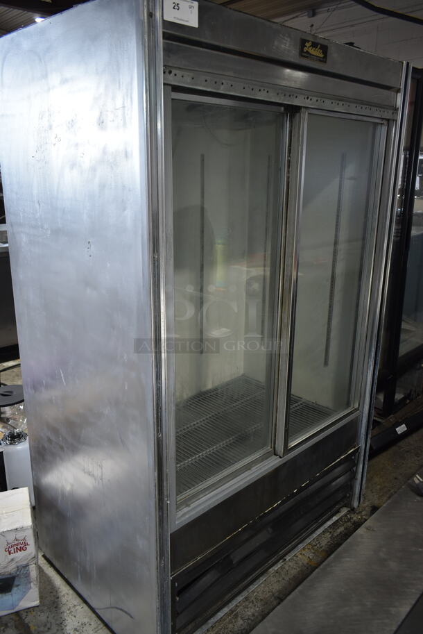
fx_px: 475
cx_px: 212
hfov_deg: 48.0
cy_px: 317
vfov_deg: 67.3
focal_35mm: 27
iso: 500
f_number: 3.5
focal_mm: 18
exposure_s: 1/125
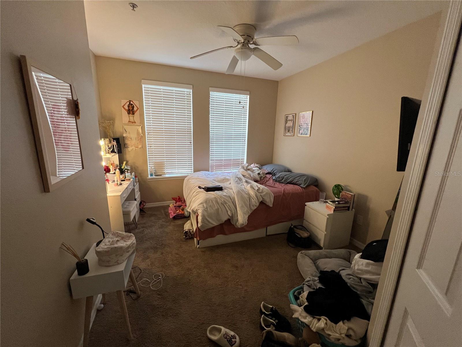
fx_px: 174
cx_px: 231
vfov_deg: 89.9
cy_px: 174
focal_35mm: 13
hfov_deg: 106.2
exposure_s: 1/60
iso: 400
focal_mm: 1.57
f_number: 1.8
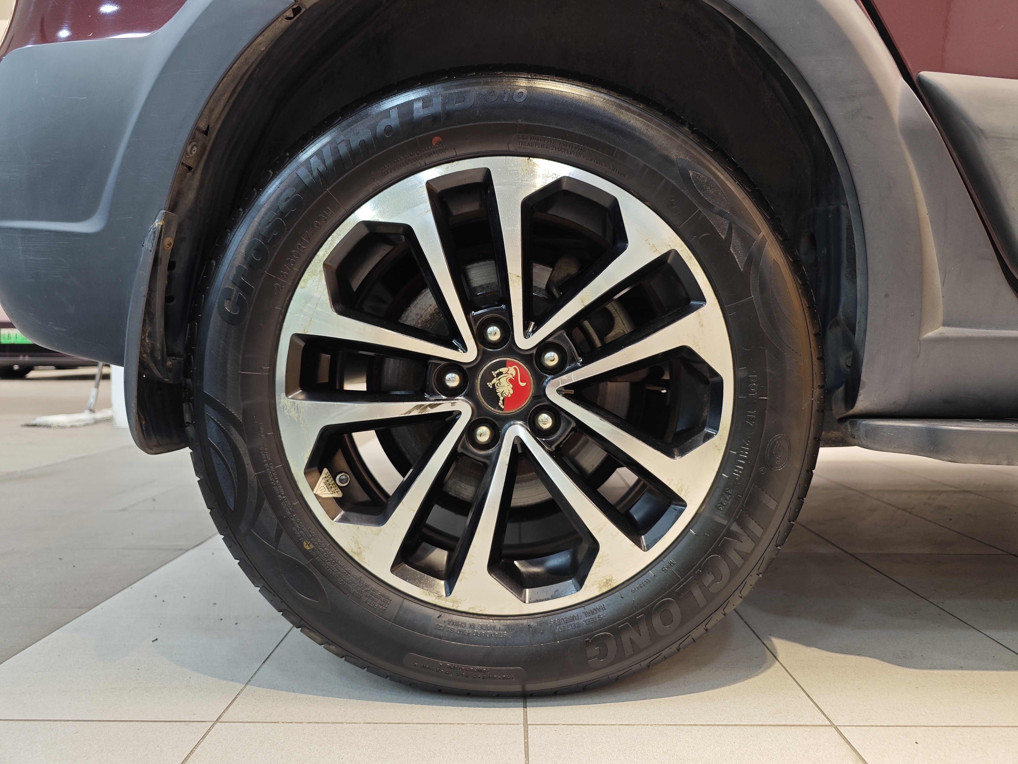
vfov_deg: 58.9
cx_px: 509
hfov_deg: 73.9
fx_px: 676
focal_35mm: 23
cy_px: 382
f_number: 1.9
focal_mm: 8.7
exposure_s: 1/60
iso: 320
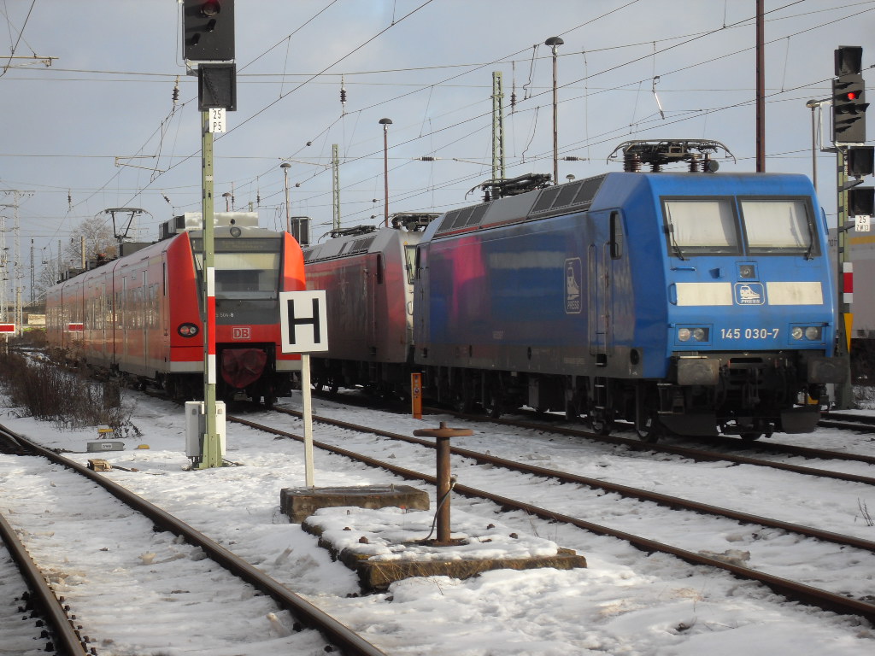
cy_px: 328
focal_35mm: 102
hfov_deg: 19.3
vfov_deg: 14.5
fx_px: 2578
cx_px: 438
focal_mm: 18.1
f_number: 5.2
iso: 80
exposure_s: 1/250
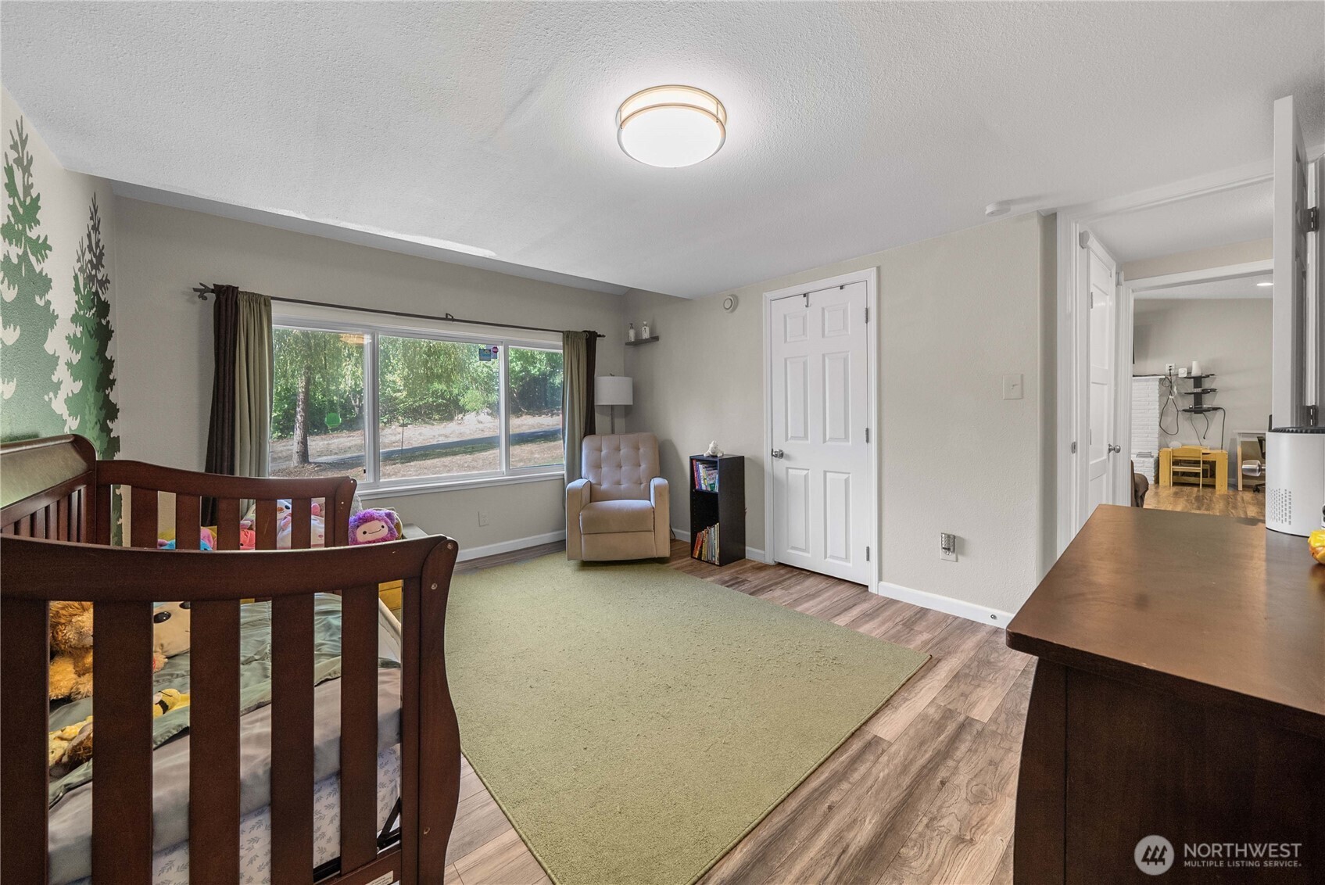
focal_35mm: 13
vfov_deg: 85.5
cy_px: 442
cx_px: 662
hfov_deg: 108.3
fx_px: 479
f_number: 7.1
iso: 1000
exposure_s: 1/6
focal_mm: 13
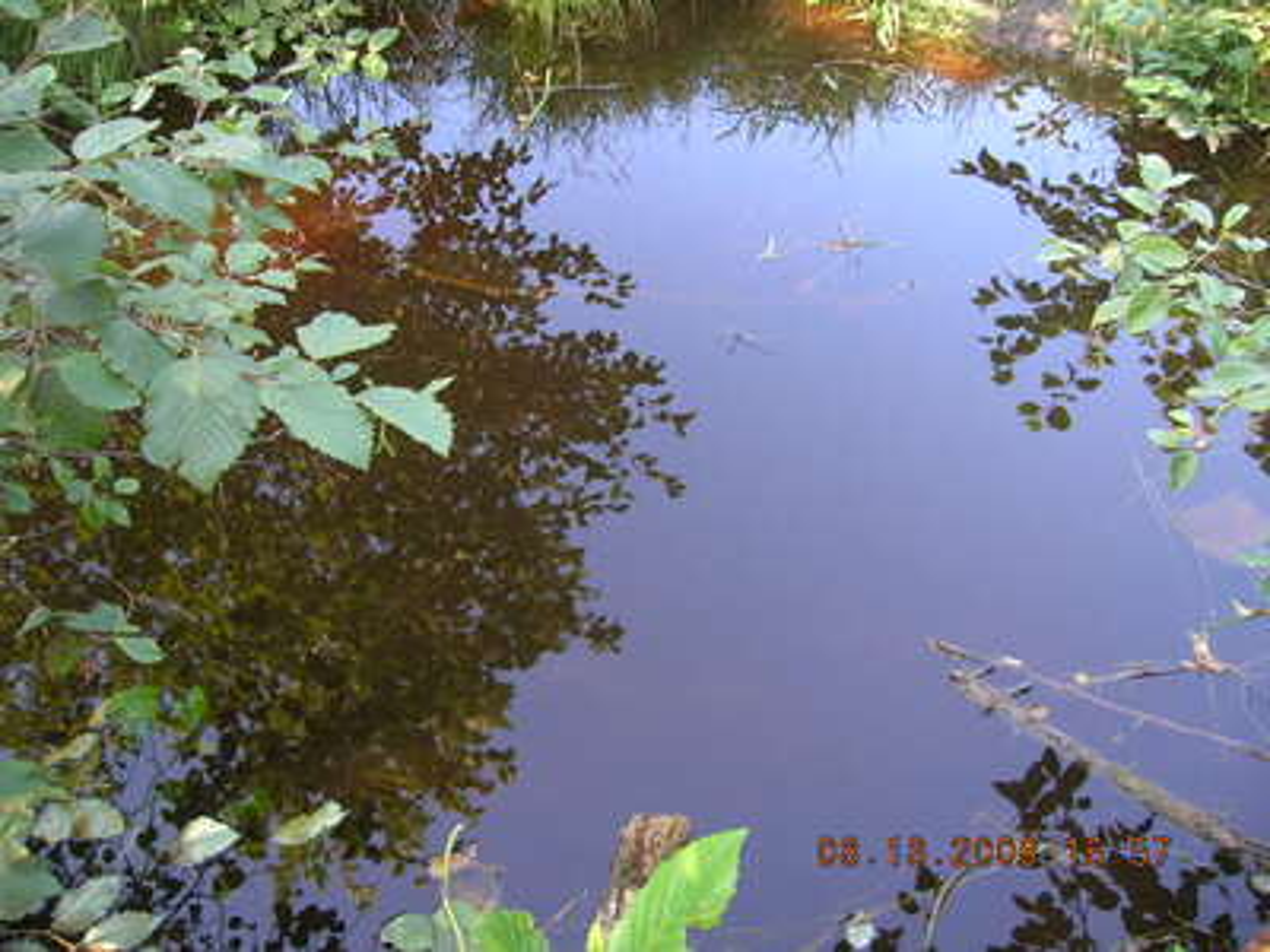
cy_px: 476
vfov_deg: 41.8
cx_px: 635
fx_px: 1247
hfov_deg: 54.0
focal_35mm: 34
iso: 50
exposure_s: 1/26
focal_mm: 5.7
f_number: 2.9
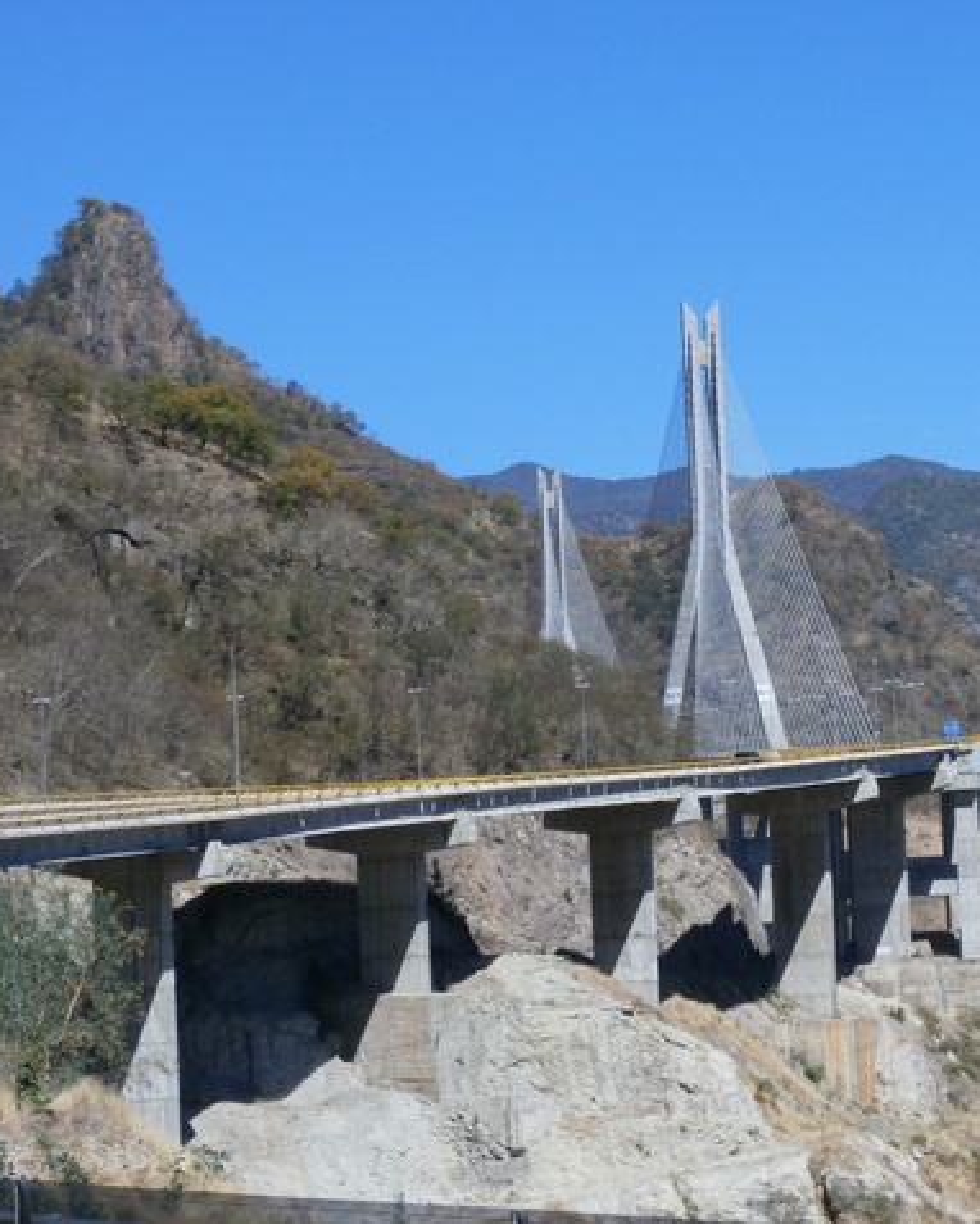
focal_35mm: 106
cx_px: 718
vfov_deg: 18.1
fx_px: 3841
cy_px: 611
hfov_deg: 14.5
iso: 100
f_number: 4.6
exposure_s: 1/800
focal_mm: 14.37
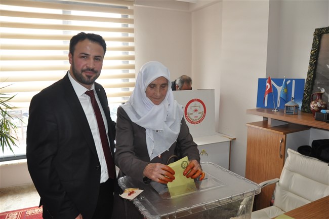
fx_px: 246
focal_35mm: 27
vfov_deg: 47.8
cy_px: 110
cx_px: 164
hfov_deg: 67.4
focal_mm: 18
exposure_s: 1/200
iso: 1250
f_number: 4.5
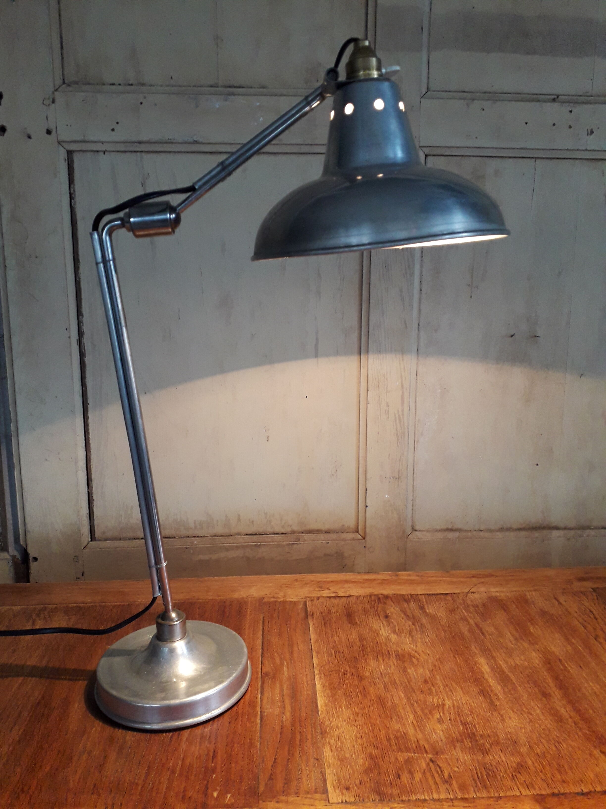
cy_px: 404
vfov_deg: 65.3
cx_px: 303
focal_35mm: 27
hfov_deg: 51.4
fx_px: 630
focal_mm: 3.6
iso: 160
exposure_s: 1/50
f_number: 1.9
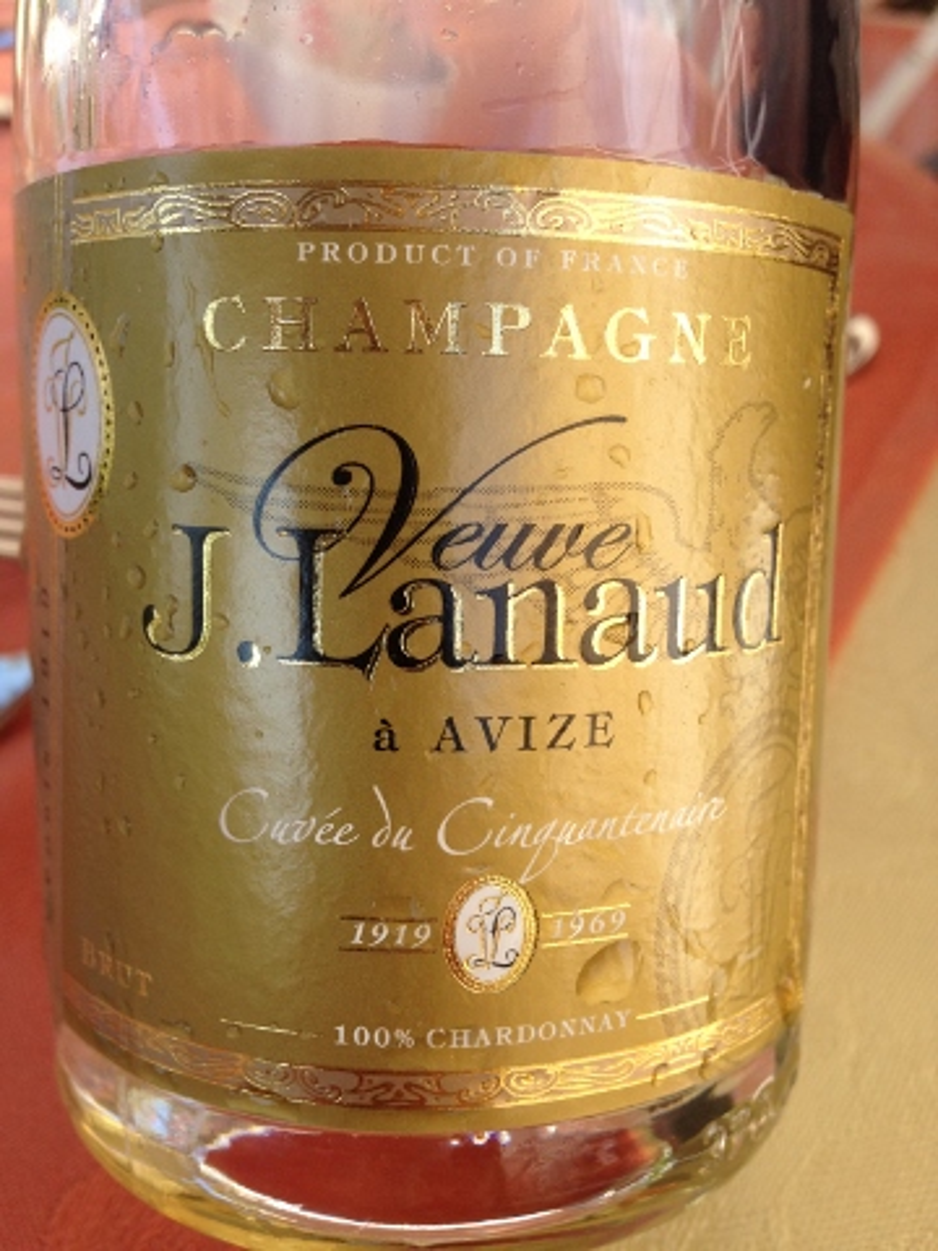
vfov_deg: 55.4
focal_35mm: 33
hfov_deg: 42.9
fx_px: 1192
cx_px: 469
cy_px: 626
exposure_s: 1/559
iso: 50
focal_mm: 4.12
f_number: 2.4
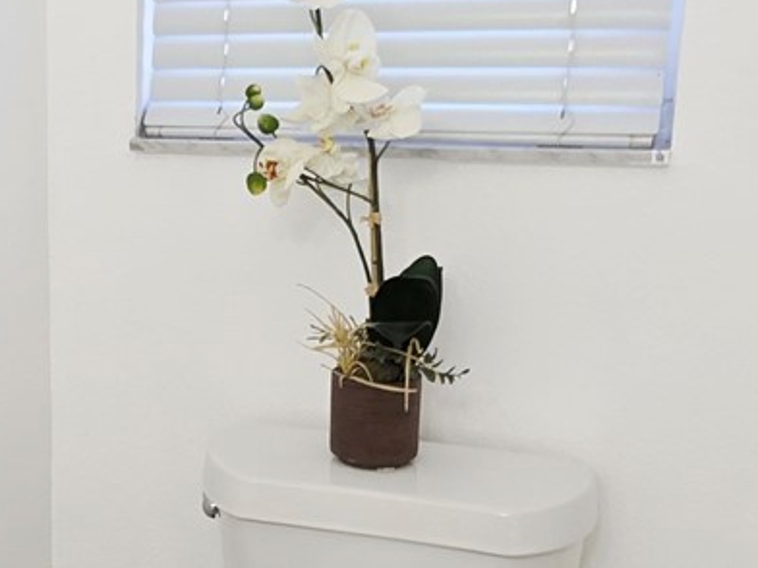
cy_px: 328
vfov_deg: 27.5
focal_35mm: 53
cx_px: 39
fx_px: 1161
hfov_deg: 33.7
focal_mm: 2.2
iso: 160
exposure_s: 1/120
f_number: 1.9
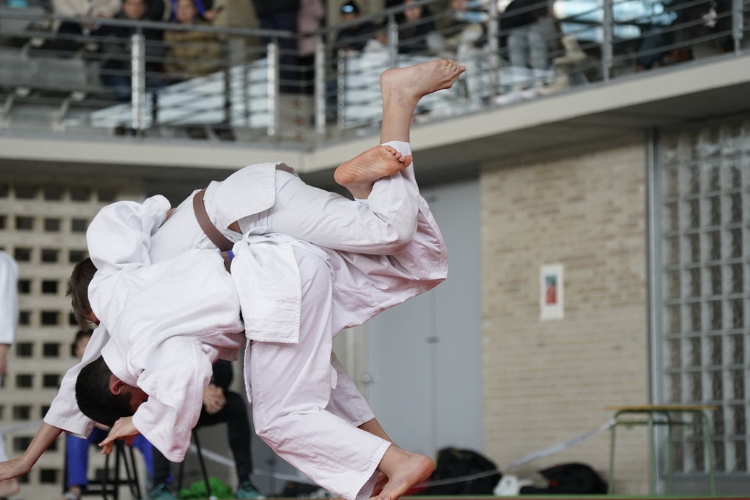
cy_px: 268
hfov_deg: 14.0
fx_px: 3062
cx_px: 328
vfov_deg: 9.3
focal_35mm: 147
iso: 2500
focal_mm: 127
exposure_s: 1/800
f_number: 4
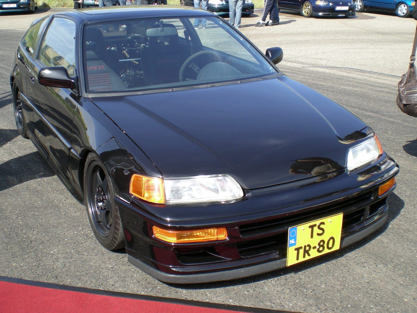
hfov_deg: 43.8
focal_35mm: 43
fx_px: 518
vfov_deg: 33.6
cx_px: 204
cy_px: 145
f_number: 4.6
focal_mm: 6.3
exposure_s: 1/145
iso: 50
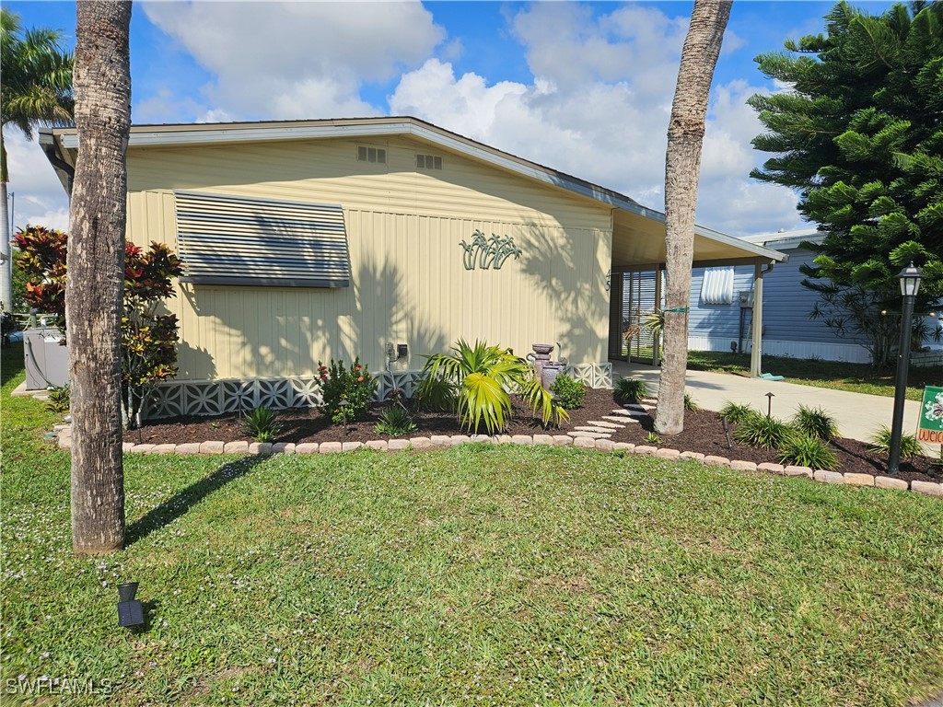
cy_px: 354
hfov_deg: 73.9
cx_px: 472
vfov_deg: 58.9
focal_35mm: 23
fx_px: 627
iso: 25
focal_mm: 5.4
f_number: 1.8
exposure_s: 1/3134
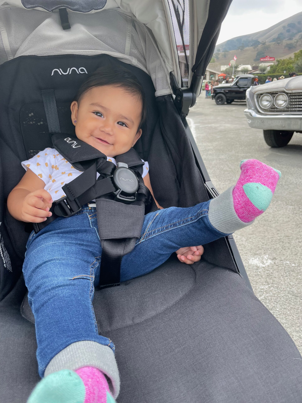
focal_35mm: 26
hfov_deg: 53.1
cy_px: 202
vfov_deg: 67.3
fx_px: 302
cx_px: 151
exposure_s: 1/373
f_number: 1.6
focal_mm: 4.2
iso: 32
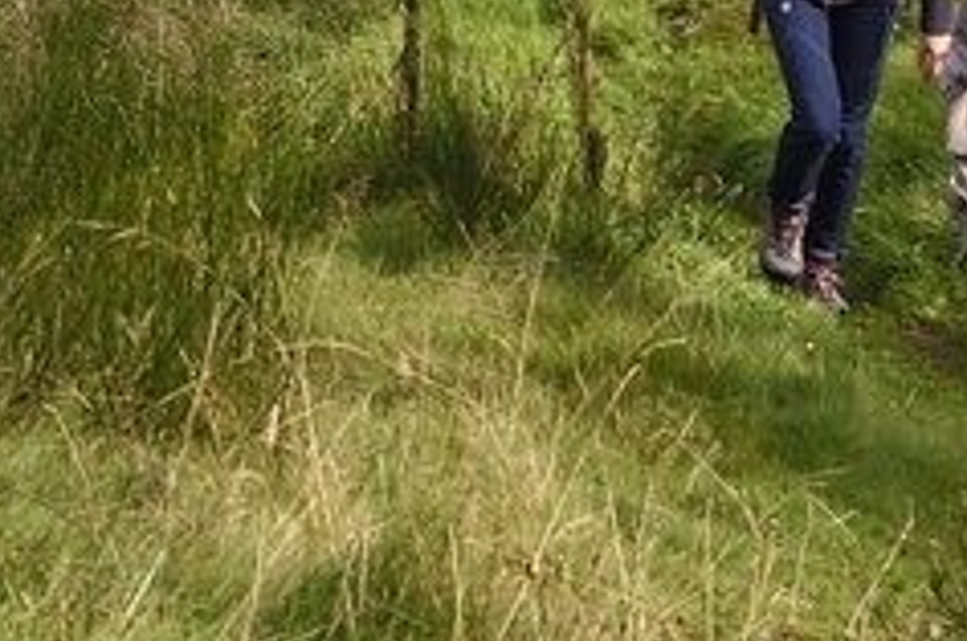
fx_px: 6889
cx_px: -632
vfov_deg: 5.0
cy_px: -1358
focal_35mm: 257
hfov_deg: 7.8
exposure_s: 1/200
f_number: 10
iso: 200
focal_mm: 38
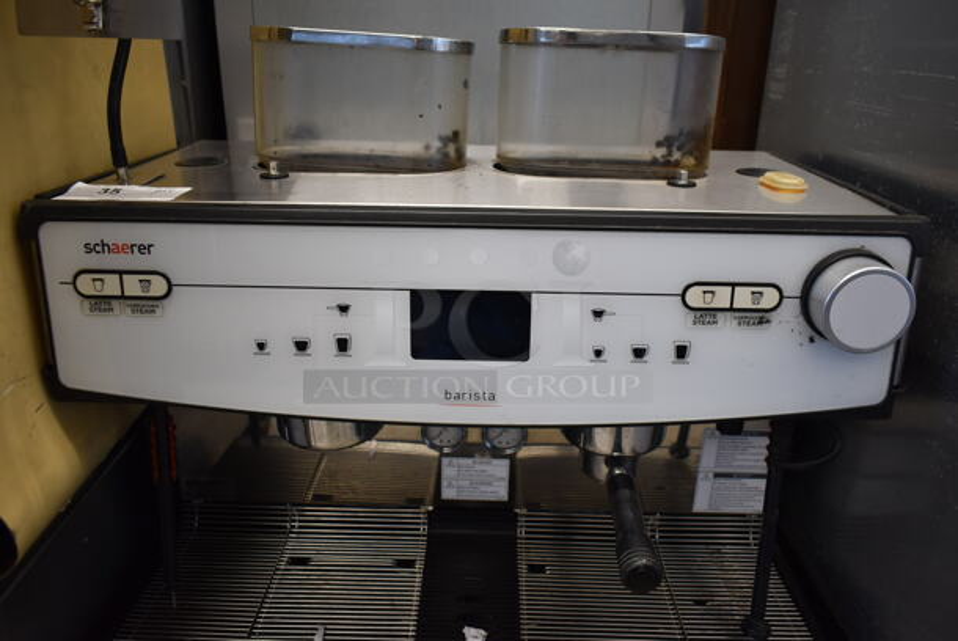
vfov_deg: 48.0
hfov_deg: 67.3
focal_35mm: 27
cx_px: 479
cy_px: 320
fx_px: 719
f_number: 3.5
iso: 720
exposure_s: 1/30
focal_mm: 18
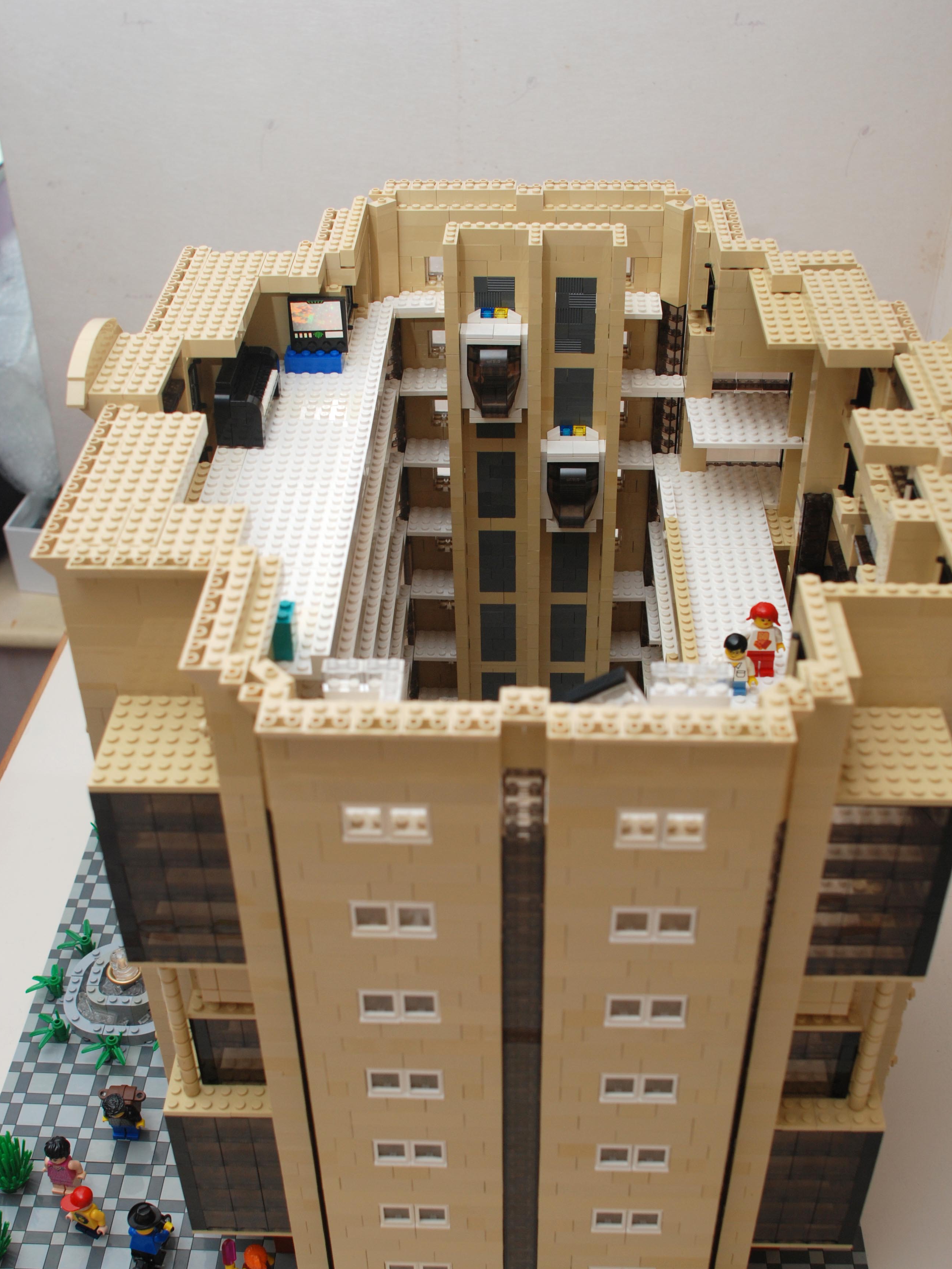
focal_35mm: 39
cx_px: 474
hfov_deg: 36.8
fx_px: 1430
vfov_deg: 47.8
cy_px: 712
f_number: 5.6
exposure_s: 1/60
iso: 200
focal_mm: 24
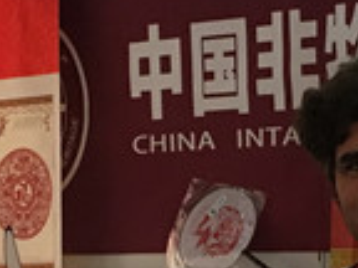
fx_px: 2079
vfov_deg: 7.3
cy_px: 298
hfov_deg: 9.8
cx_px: 308
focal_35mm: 201
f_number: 2.2
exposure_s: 1/33
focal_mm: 4.15
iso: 50
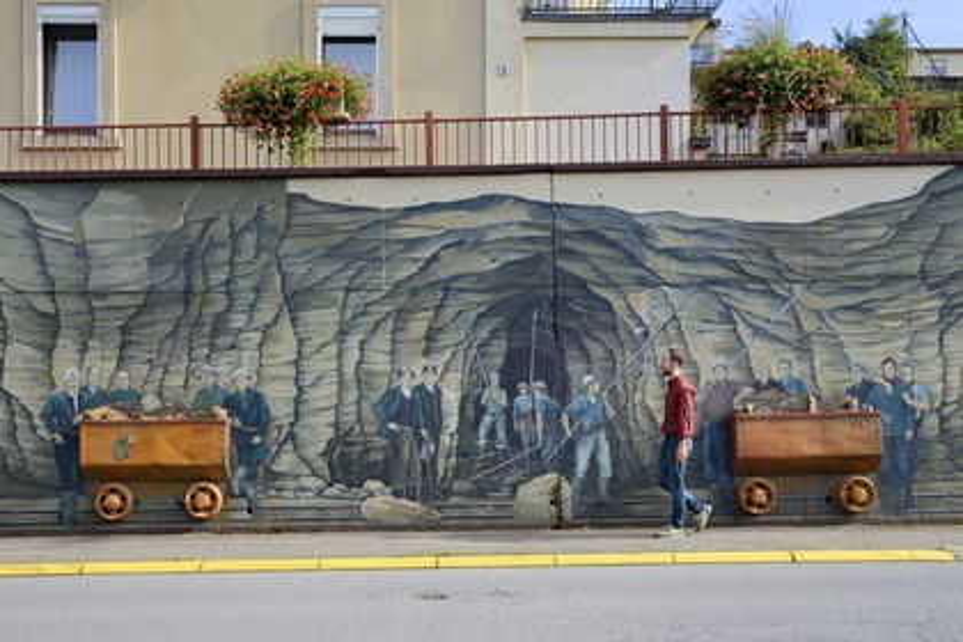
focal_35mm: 36
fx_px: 963
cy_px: 321
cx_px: 482
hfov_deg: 53.1
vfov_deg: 36.9
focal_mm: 36
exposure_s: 1/250
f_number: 8
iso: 200
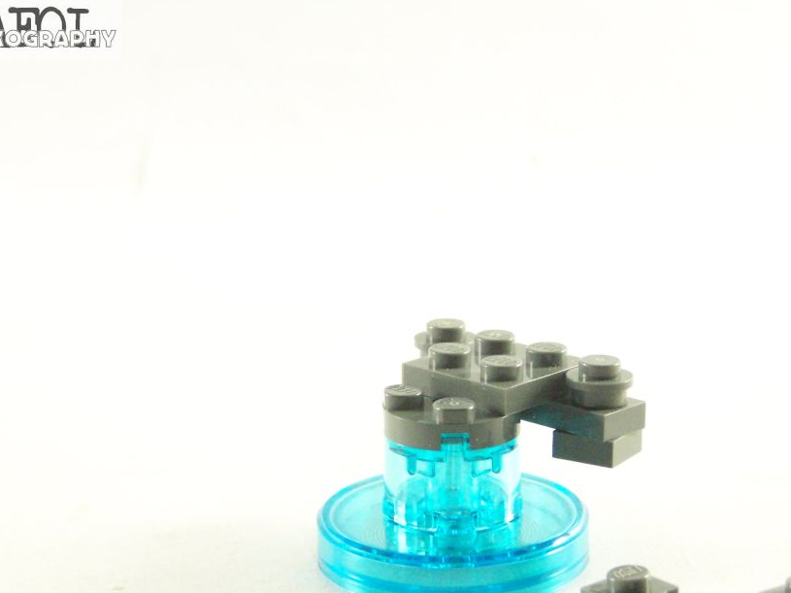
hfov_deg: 19.1
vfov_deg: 14.4
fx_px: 2353
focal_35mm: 103
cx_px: 415
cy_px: 360
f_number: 3.2
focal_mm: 13.7
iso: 400
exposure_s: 1/60
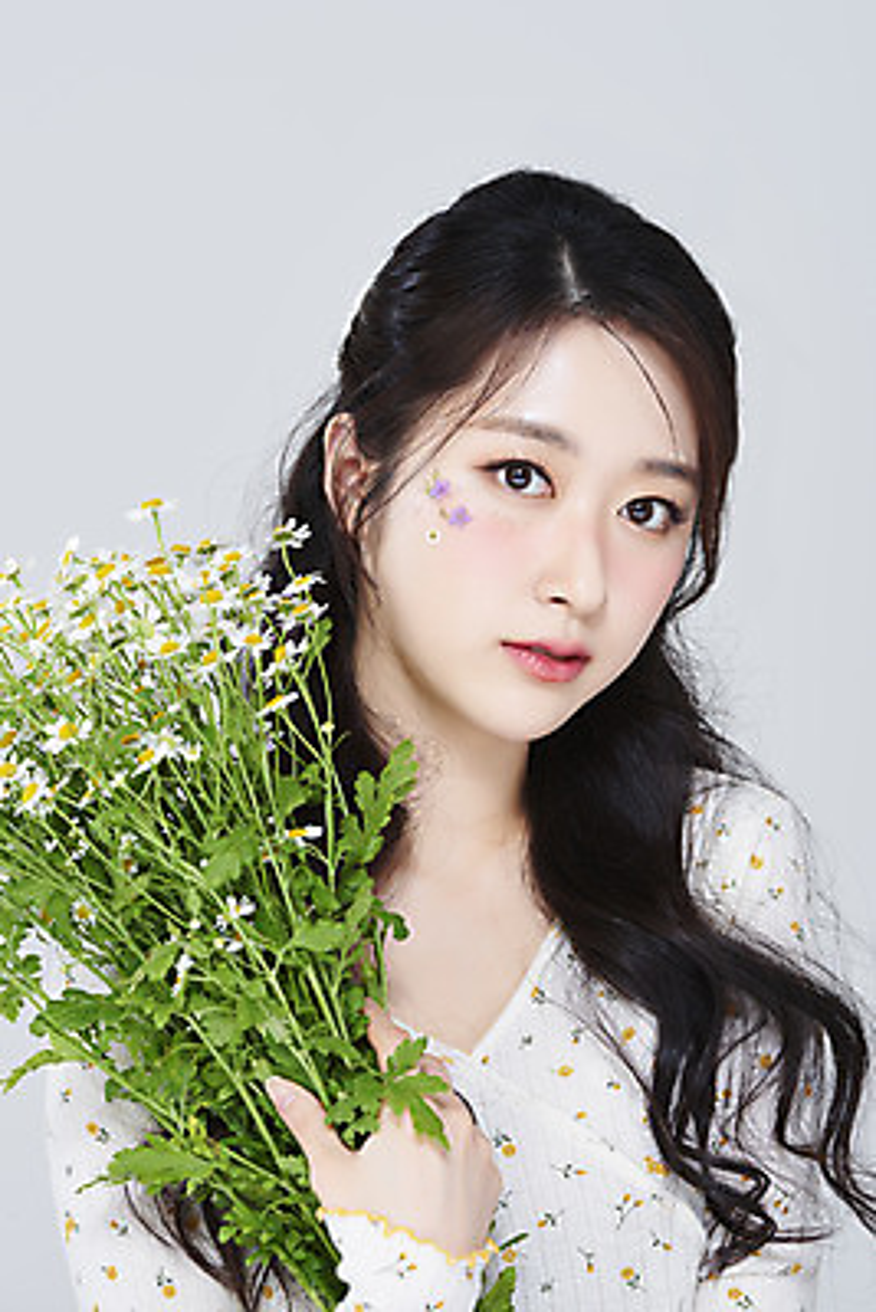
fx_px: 3829
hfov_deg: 13.1
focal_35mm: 105
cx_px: 438
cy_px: 656
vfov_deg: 19.4
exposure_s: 1/125
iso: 64
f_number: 11
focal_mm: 105
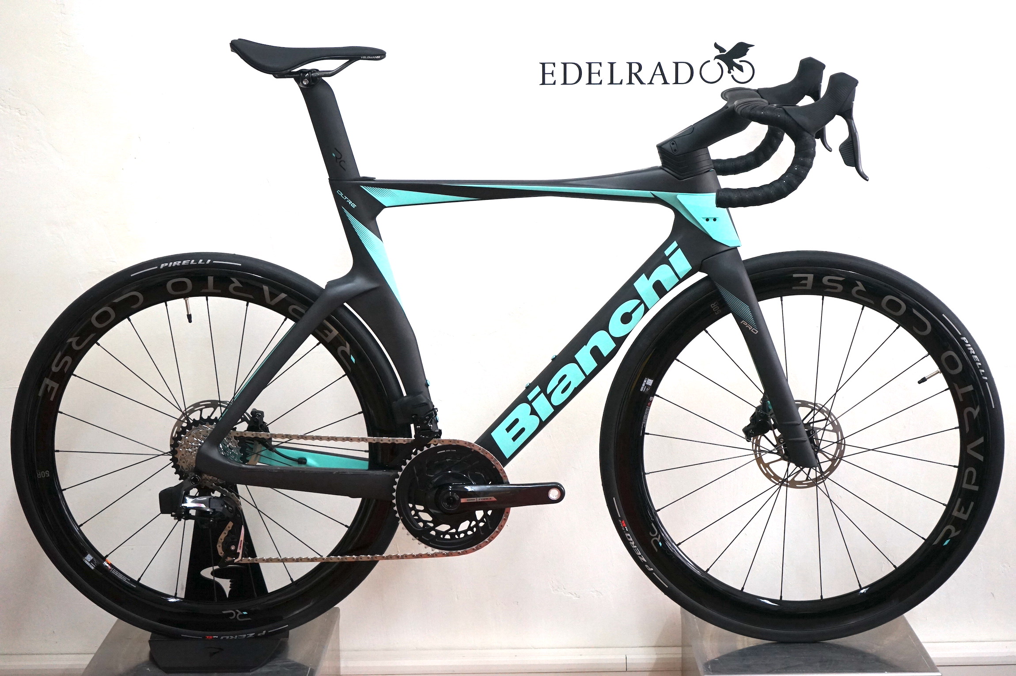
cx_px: 508
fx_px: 1945
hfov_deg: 29.3
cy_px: 338
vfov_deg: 19.7
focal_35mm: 69
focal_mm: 69
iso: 2000
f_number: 5.6
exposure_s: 1/160
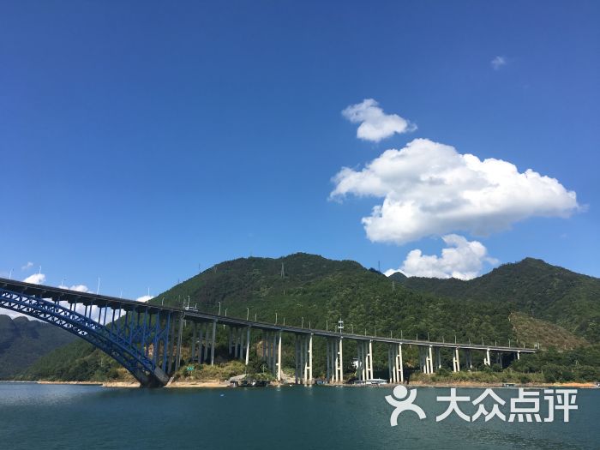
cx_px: 300
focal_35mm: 29
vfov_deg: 48.2
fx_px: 503
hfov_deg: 61.7
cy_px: 225
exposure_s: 1/1832
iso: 25
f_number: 2.2
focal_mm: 4.15
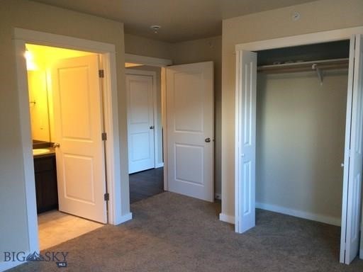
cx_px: 182
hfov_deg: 60.0
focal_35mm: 30
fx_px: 315
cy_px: 136
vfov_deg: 46.8
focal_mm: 4.12
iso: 125
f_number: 2.2
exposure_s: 1/30
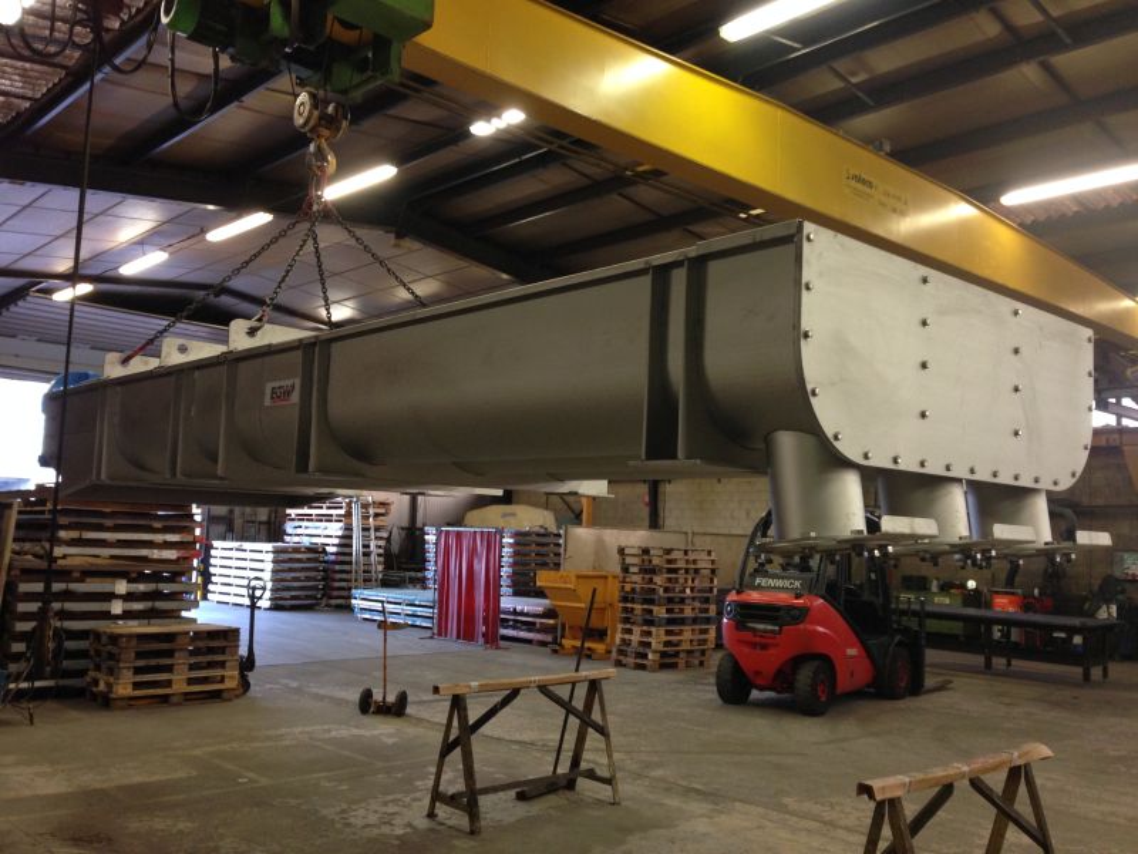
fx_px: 1085
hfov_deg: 55.4
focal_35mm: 33
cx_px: 569
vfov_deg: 42.9
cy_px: 427
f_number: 2.4
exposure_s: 1/20
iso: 125
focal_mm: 4.12
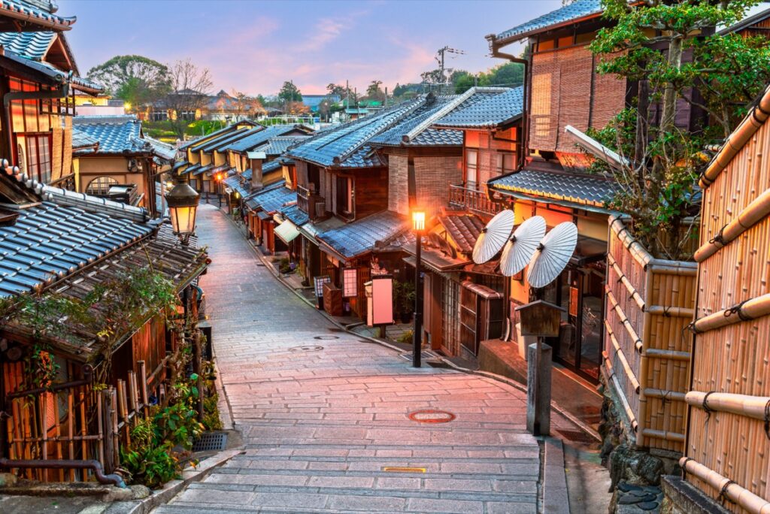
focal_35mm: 35
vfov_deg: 37.9
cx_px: 385
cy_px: 257
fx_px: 749
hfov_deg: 54.4
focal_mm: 35
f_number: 11
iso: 64
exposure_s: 3
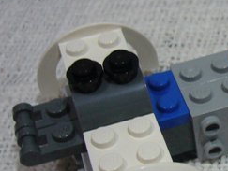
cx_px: 285
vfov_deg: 16.1
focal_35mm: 92
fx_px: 607
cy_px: 113
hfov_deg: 19.8
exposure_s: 1/13
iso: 200
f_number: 2.8
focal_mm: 5.8
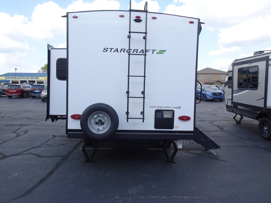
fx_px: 196
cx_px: 134
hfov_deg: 69.4
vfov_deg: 54.9
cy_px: 101
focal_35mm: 25
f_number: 3.5
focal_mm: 4.1
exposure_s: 1/400
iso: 80
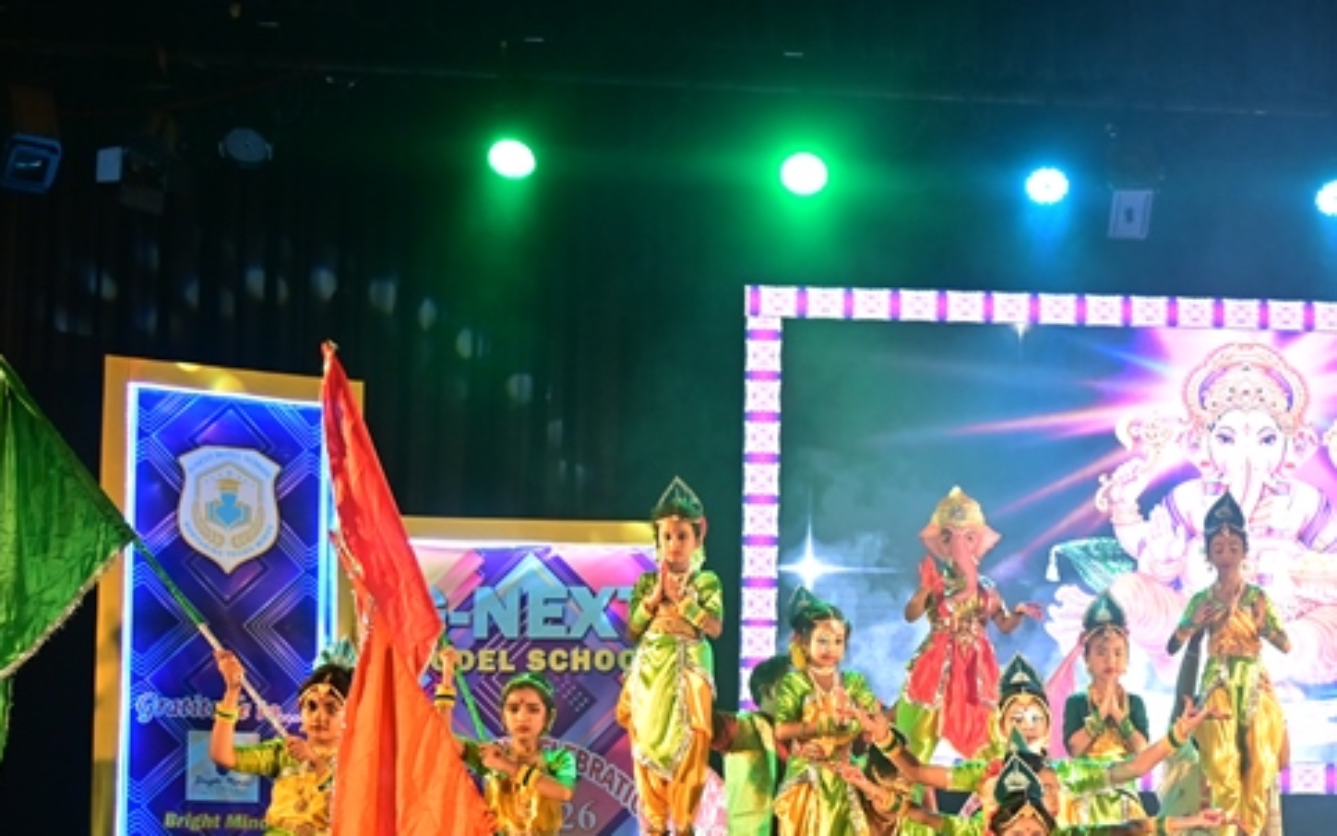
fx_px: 2816
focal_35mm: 77
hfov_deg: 26.4
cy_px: 735
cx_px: 983
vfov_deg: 16.7
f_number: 5
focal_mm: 30.5
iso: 800
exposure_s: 1/100
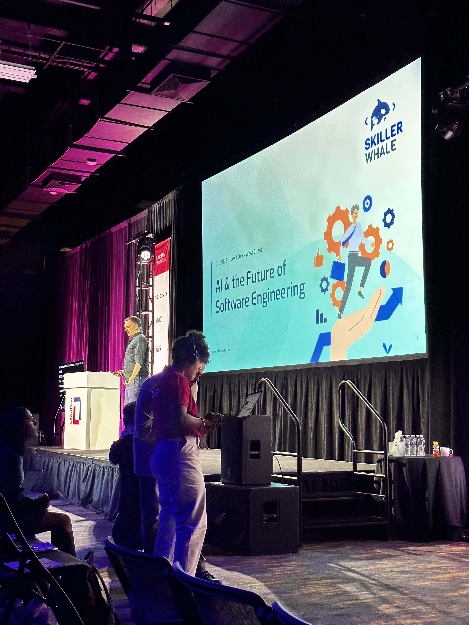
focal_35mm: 48
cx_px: 234
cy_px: 312
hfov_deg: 30.3
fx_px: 867
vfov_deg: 39.7
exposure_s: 1/60
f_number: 1.78
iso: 250
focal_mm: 6.86
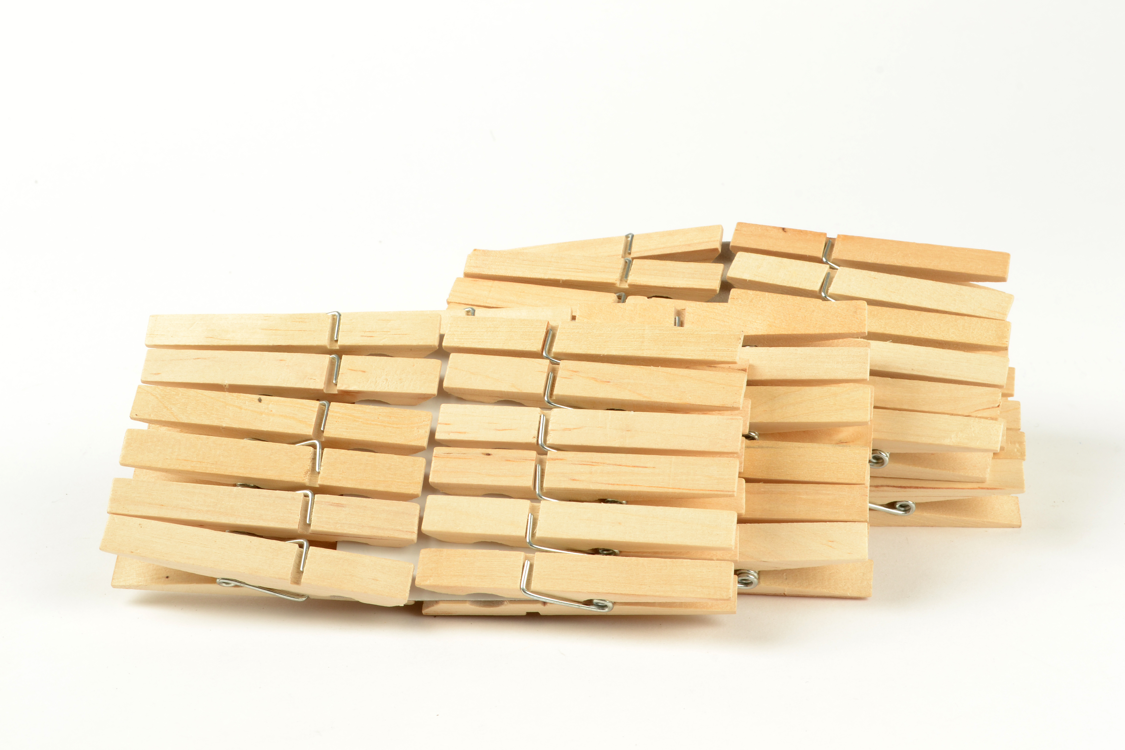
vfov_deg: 18.9
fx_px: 2250
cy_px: 375
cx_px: 562
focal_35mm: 72
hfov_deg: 28.1
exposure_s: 1/125
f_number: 20
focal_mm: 48
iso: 200
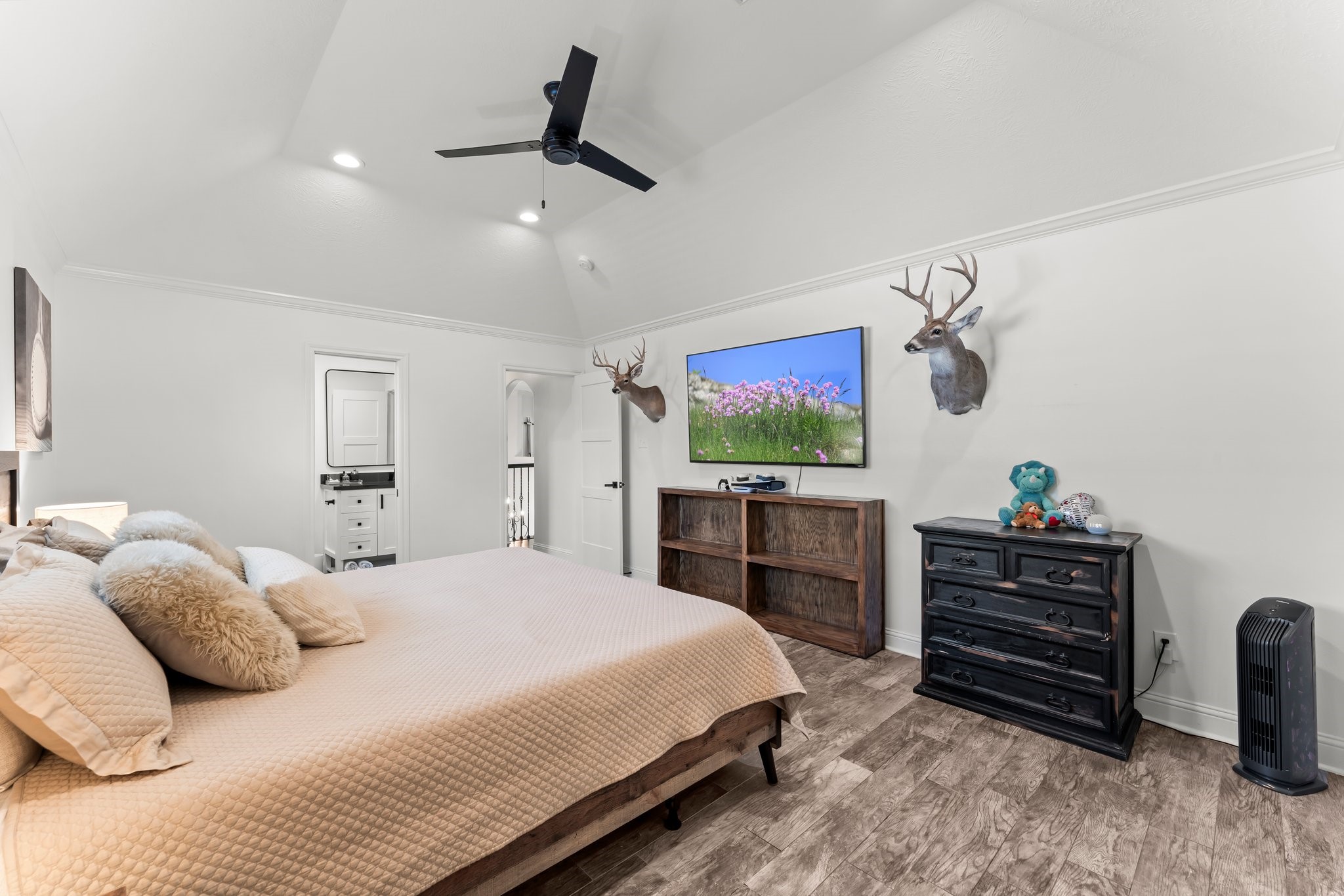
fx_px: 523
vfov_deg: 81.2
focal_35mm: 14
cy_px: 448
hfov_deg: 104.3
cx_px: 672
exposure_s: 1/6
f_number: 11
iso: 640
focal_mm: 14
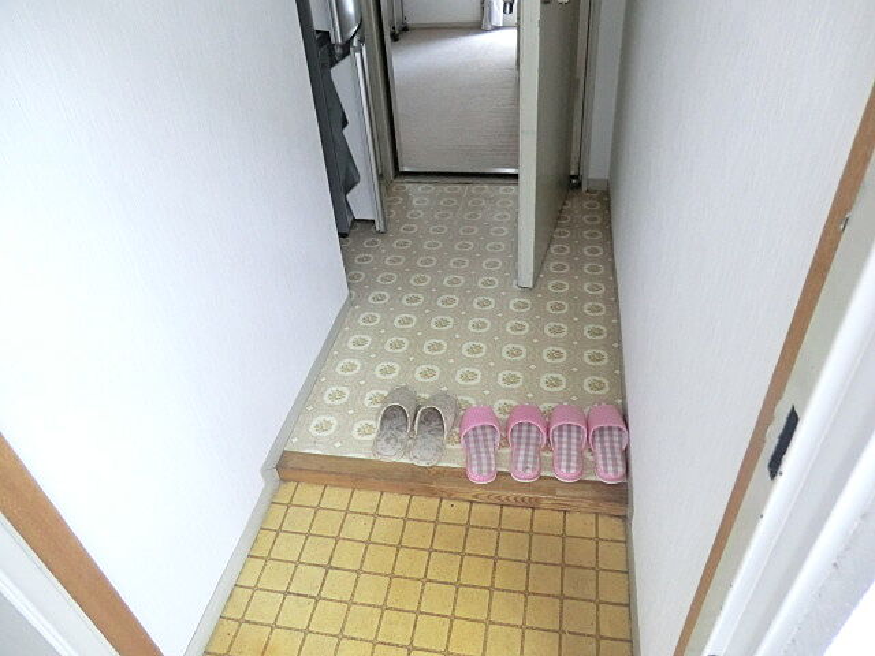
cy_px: 328
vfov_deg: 56.8
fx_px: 607
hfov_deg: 71.6
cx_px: 438
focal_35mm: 24
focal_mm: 4.3
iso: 640
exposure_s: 1/60
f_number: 3.2
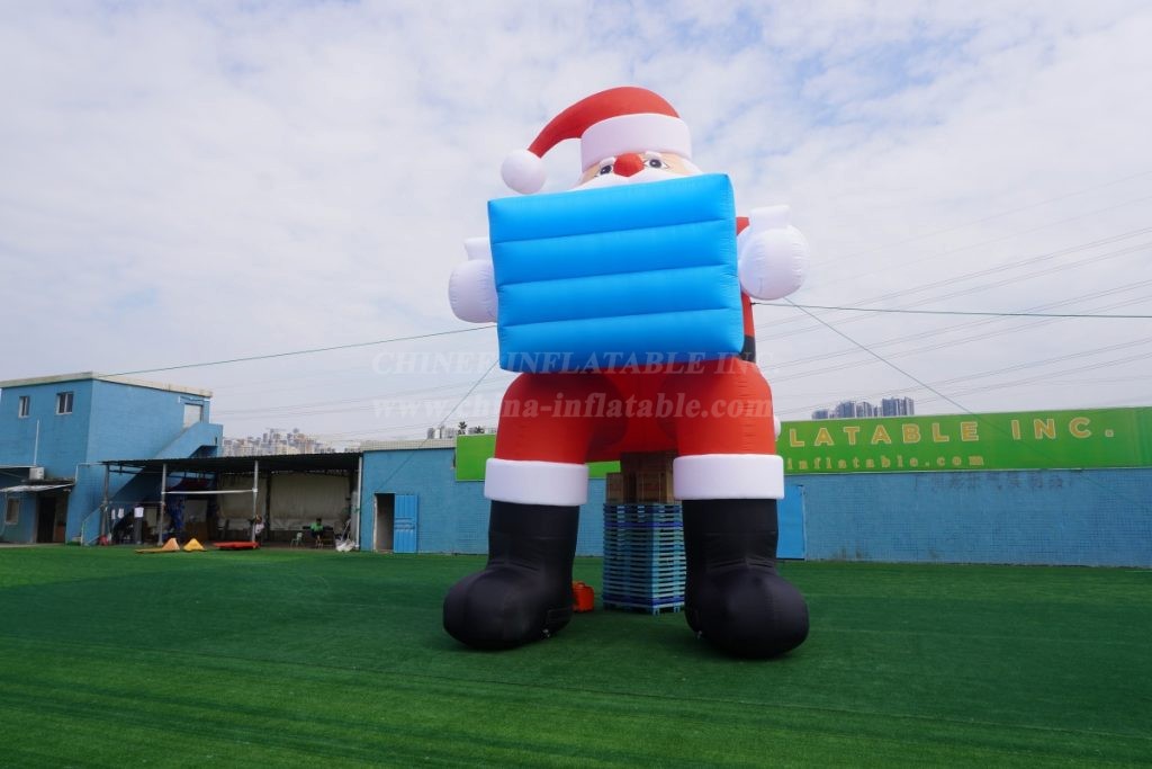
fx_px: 768
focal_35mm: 24
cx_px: 576
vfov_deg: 53.1
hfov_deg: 73.7
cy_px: 384
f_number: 10
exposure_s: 1/160
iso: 100
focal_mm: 16
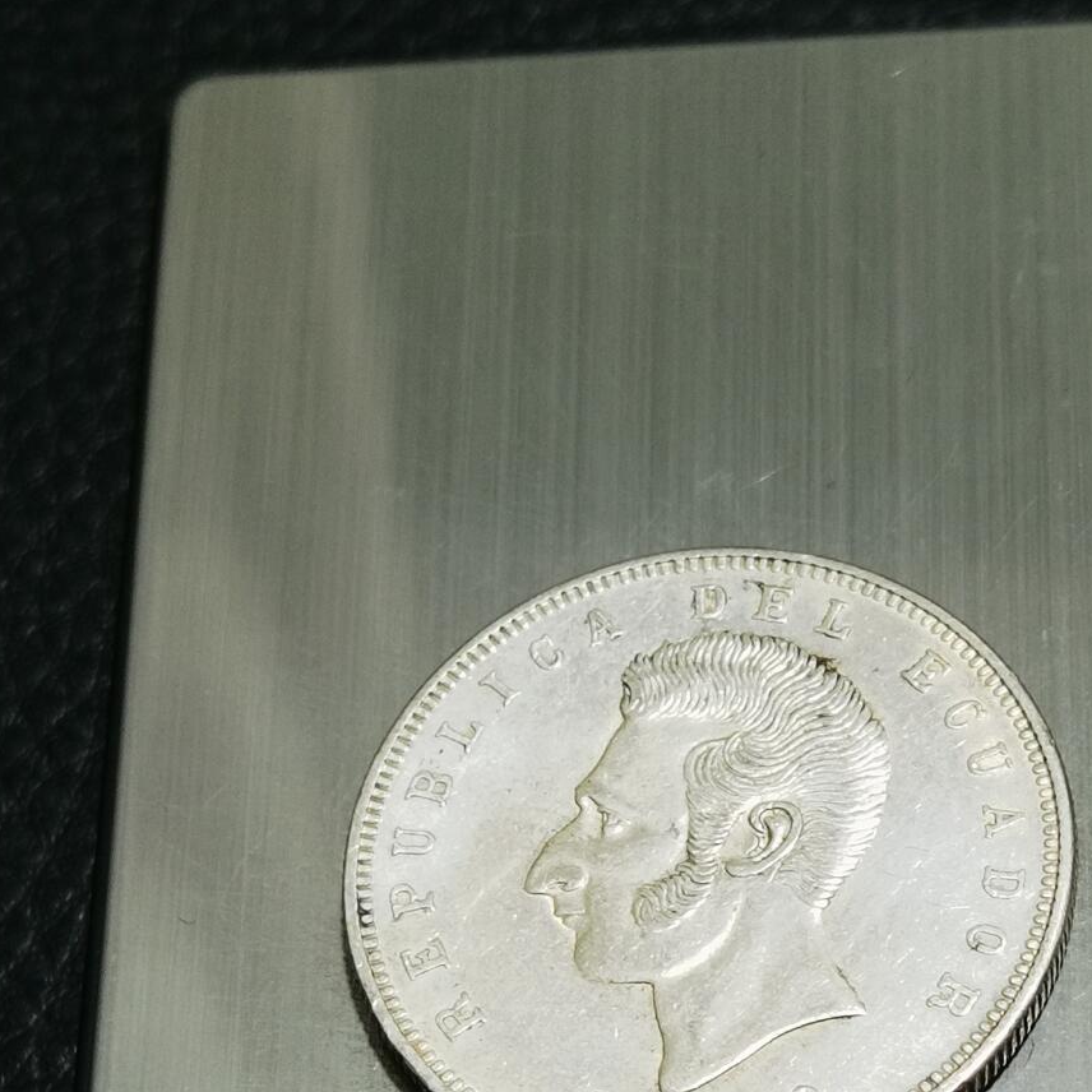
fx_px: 4247
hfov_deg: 14.6
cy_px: 1017
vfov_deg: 14.5
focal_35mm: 119
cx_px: 745
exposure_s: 1/100
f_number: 1.9
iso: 80
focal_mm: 6.67
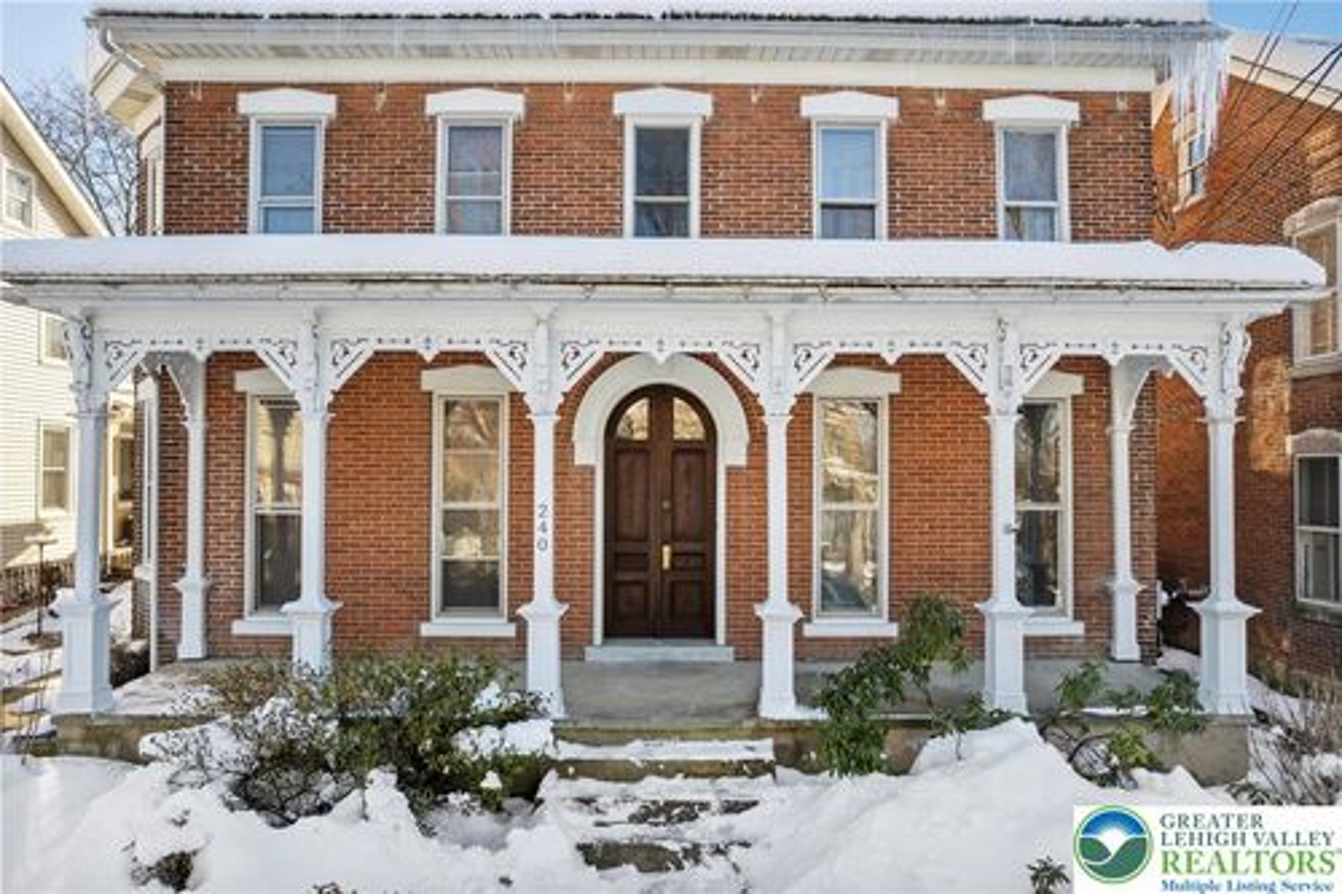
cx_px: 671
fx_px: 820
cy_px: 447
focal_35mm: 22
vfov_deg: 57.2
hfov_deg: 78.6
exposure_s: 1/80
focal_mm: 8.38
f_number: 2.8
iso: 140
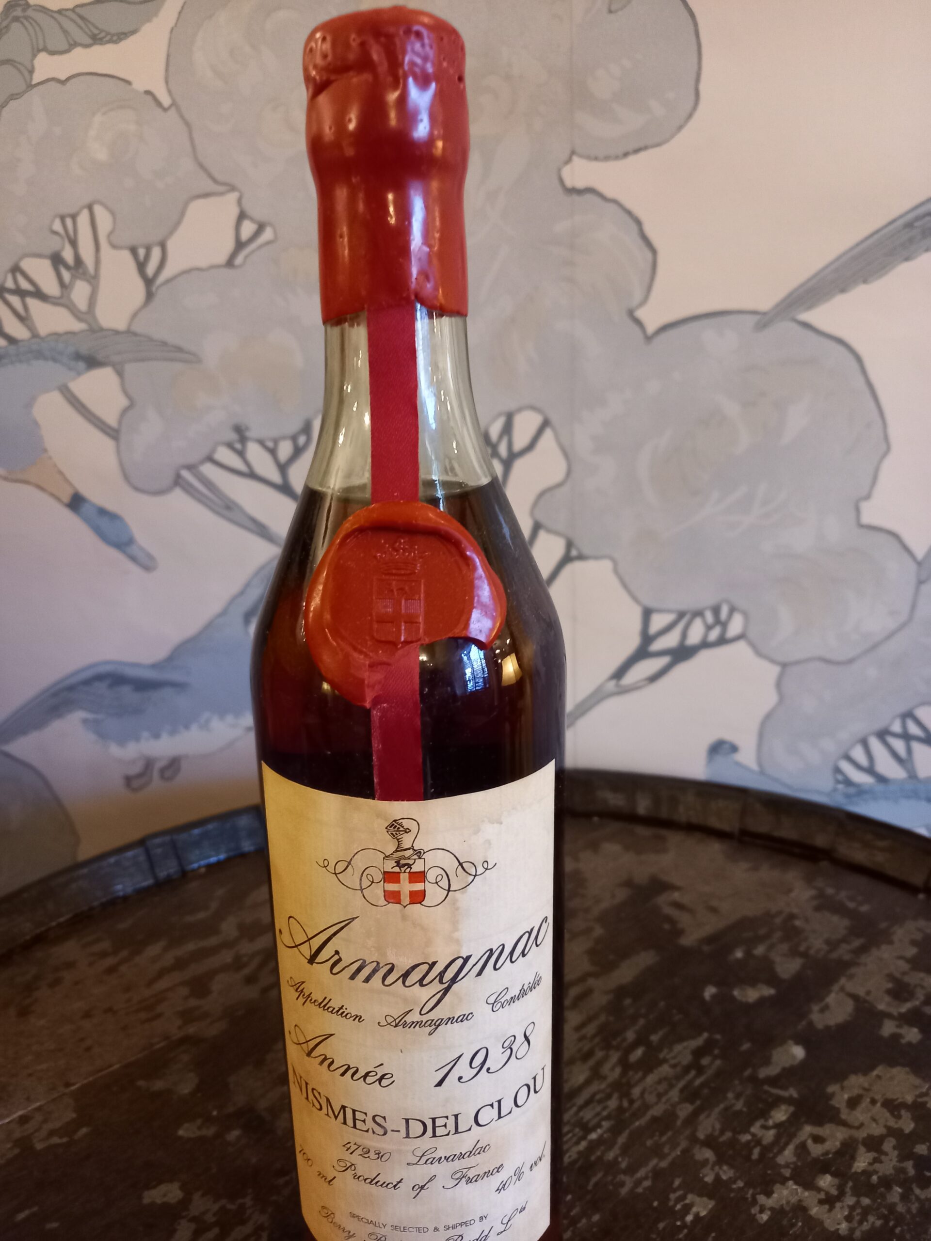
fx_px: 897
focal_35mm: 25
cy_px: 620
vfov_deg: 69.4
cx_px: 466
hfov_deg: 54.9
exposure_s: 1/20
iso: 400
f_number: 2
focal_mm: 4.6
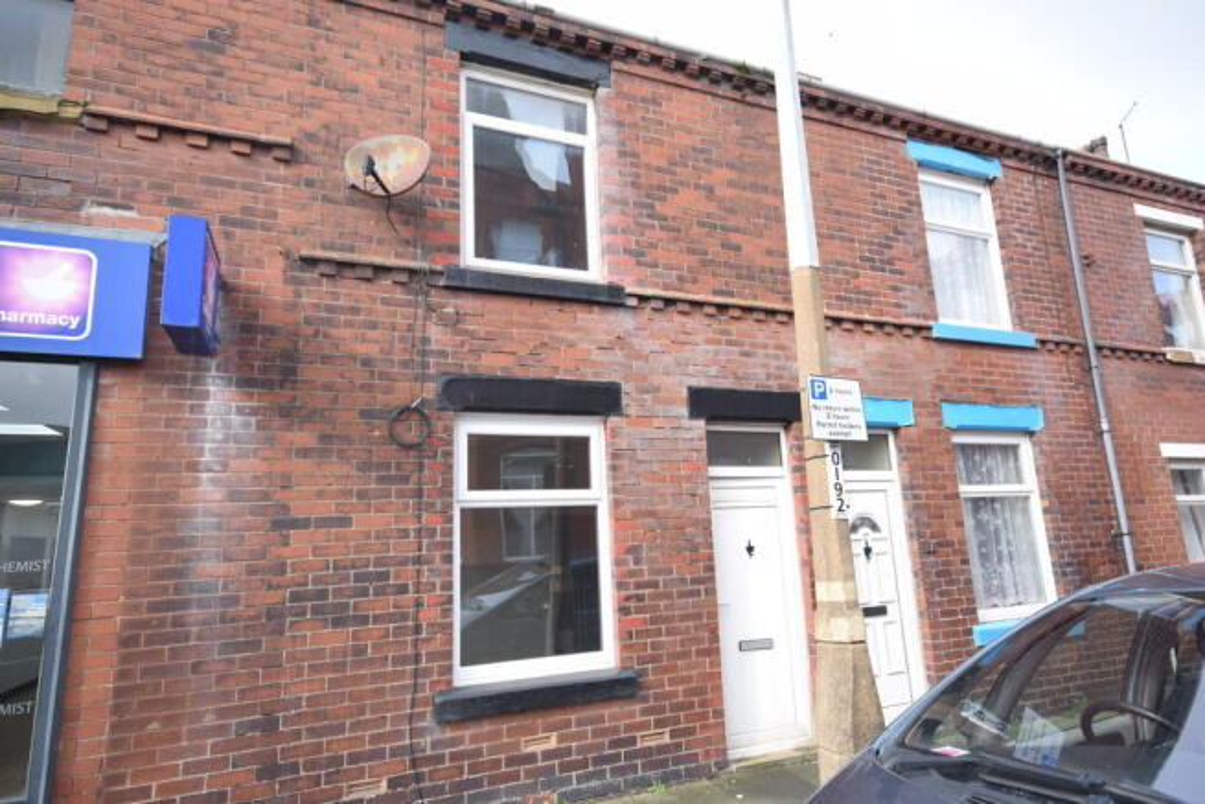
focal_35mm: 21
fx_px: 703
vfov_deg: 59.5
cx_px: 602
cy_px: 402
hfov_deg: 81.2
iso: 400
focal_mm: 14
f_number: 7.1
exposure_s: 1/200
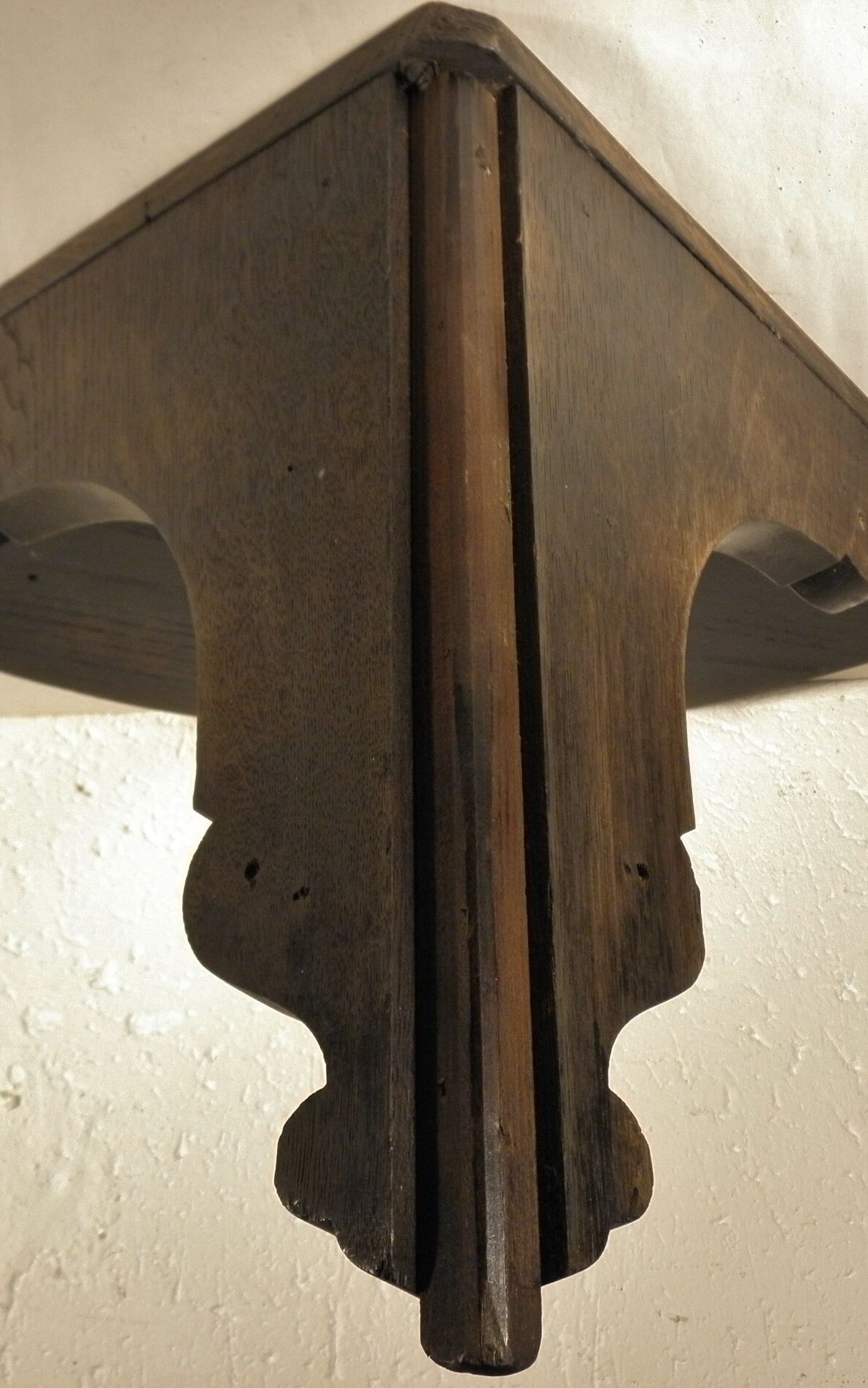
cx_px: 368
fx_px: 2384
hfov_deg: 20.6
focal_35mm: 63
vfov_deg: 32.5
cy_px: 695
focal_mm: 7.9
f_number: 3.9
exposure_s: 1/40
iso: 200
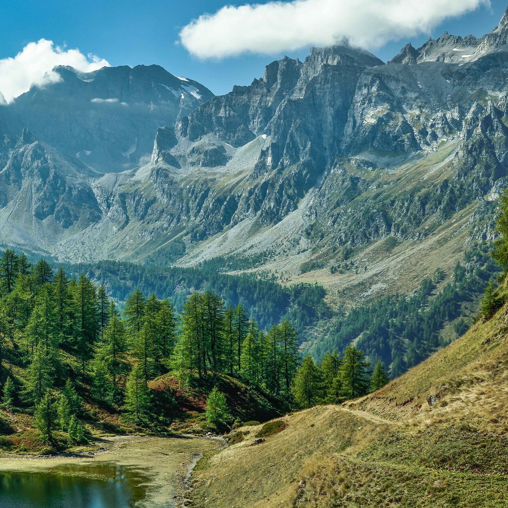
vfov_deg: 24.3
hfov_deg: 23.7
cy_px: 288
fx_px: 1179
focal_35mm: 71
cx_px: 53
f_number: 11
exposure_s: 1/125
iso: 100
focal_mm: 44
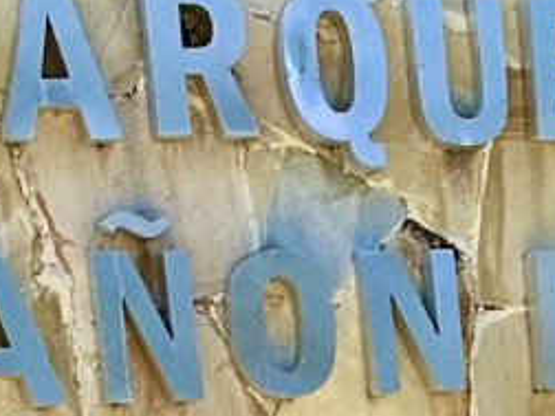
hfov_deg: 13.9
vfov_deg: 9.7
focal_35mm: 137
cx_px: 720
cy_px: 967
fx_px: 2197
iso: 25
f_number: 1.9
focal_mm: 2.7
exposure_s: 1/964
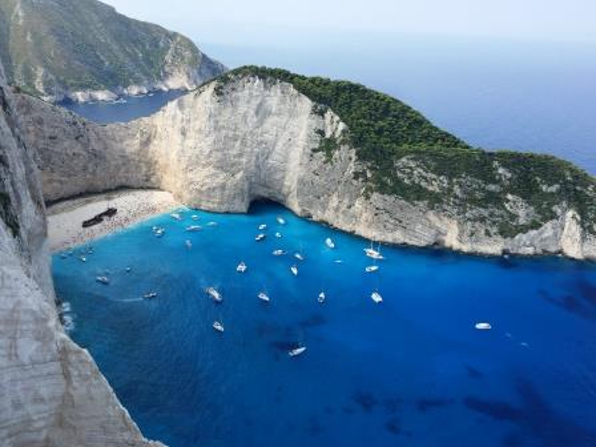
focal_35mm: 29
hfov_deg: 61.7
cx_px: 298
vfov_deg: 48.2
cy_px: 224
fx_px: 499
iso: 32
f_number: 2.2
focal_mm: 4.15
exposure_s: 1/1412
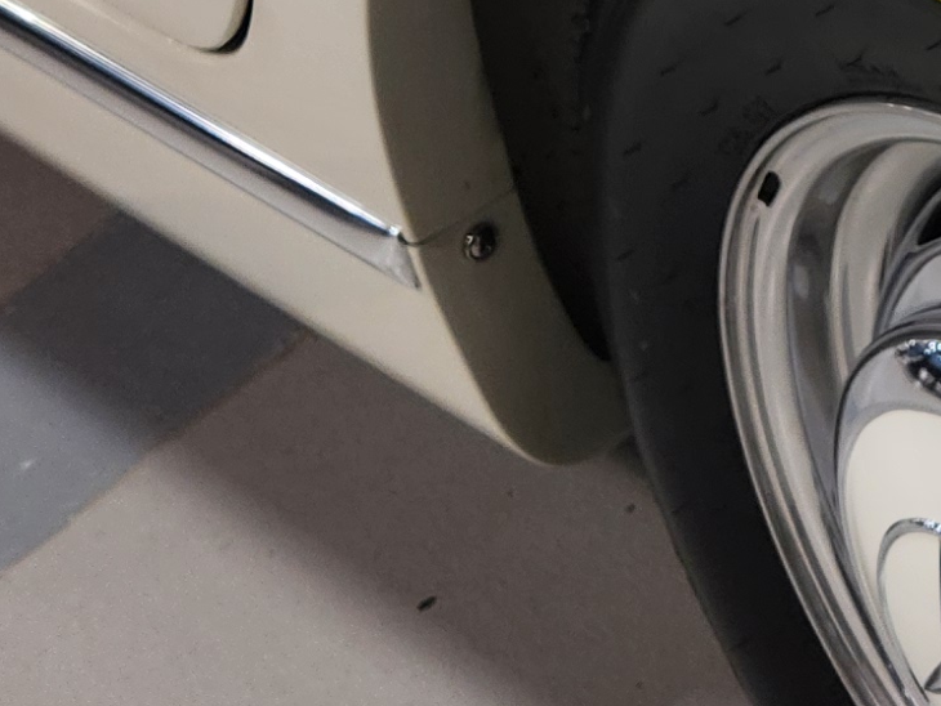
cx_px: 1665
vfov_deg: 11.3
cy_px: -339
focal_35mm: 126
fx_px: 3426
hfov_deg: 14.0
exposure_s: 1/180
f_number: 1.8
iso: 64
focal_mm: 5.4
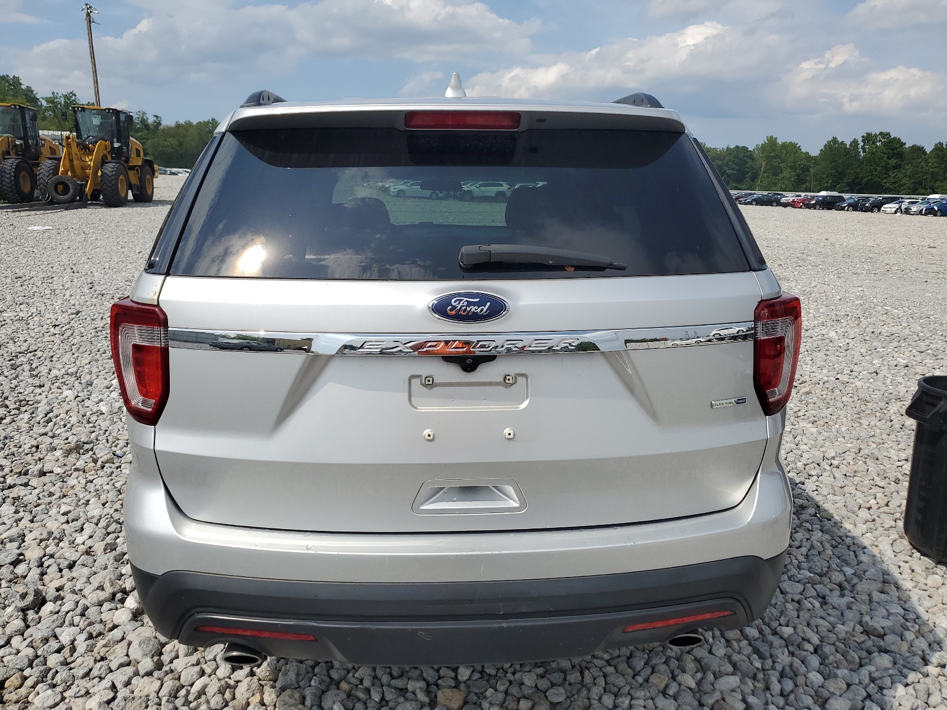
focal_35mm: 26
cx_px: 474
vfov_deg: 53.1
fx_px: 711
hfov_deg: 67.3
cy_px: 355
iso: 50
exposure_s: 1/5000
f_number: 1.5
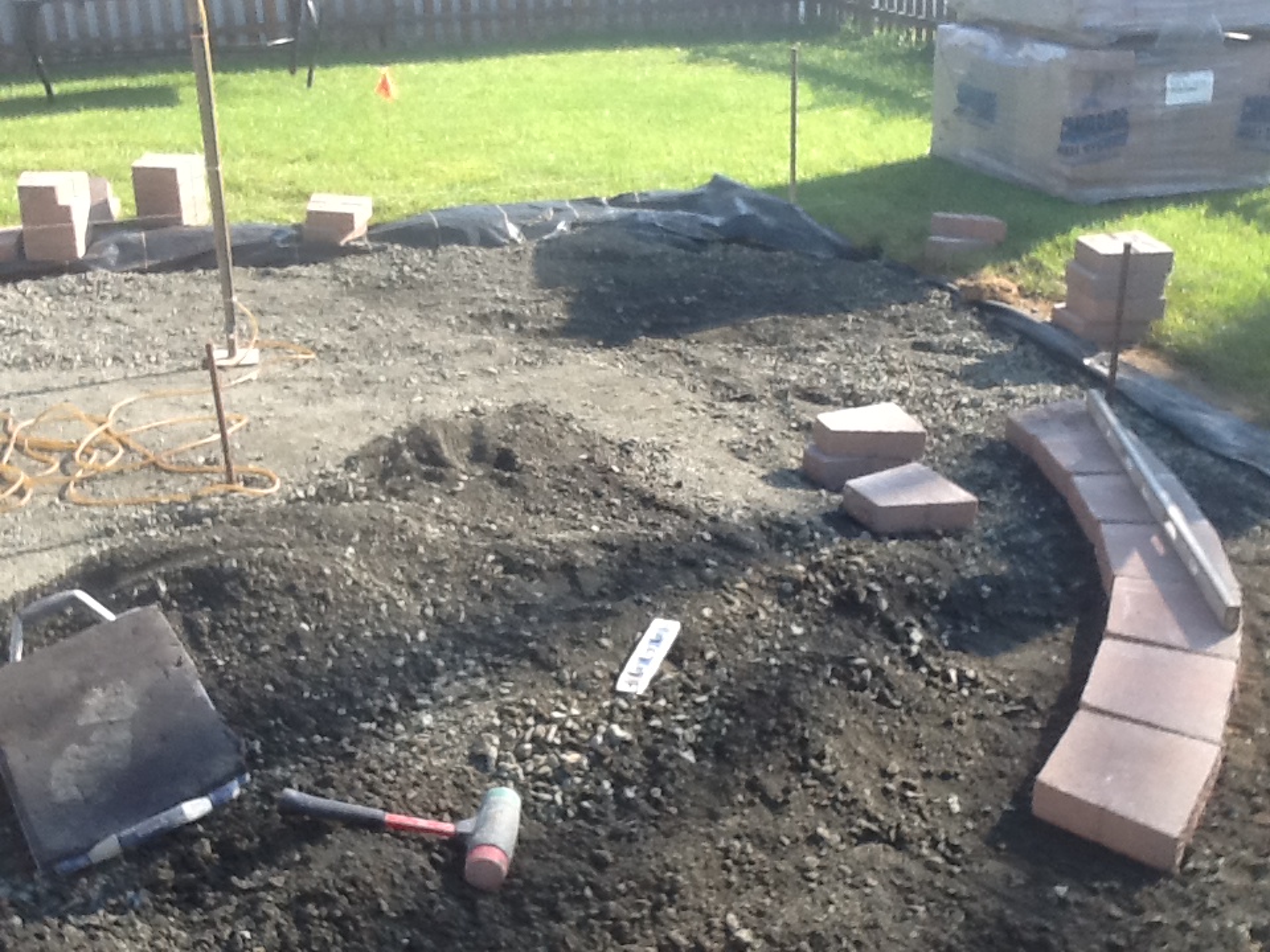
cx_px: 635
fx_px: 1614
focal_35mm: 44
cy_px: 476
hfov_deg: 42.9
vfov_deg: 32.9
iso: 40
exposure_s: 1/393
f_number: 2.4
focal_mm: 2.03
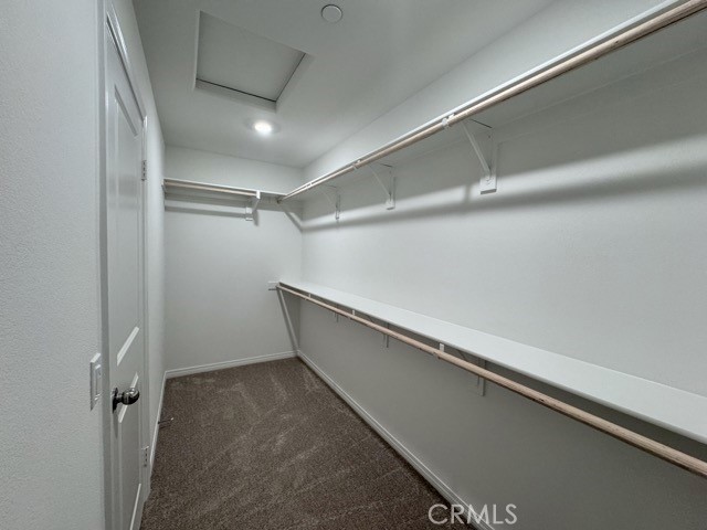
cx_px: 354
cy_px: 265
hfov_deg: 102.1
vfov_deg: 85.7
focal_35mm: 14
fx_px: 286
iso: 200
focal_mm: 2.22
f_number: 2.2
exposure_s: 1/120
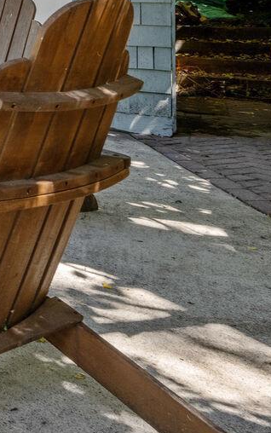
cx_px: -306
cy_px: 43
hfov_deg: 16.5
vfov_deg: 35.5
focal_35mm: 54
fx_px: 634
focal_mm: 15.5
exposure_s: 1/50
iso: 200
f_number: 8
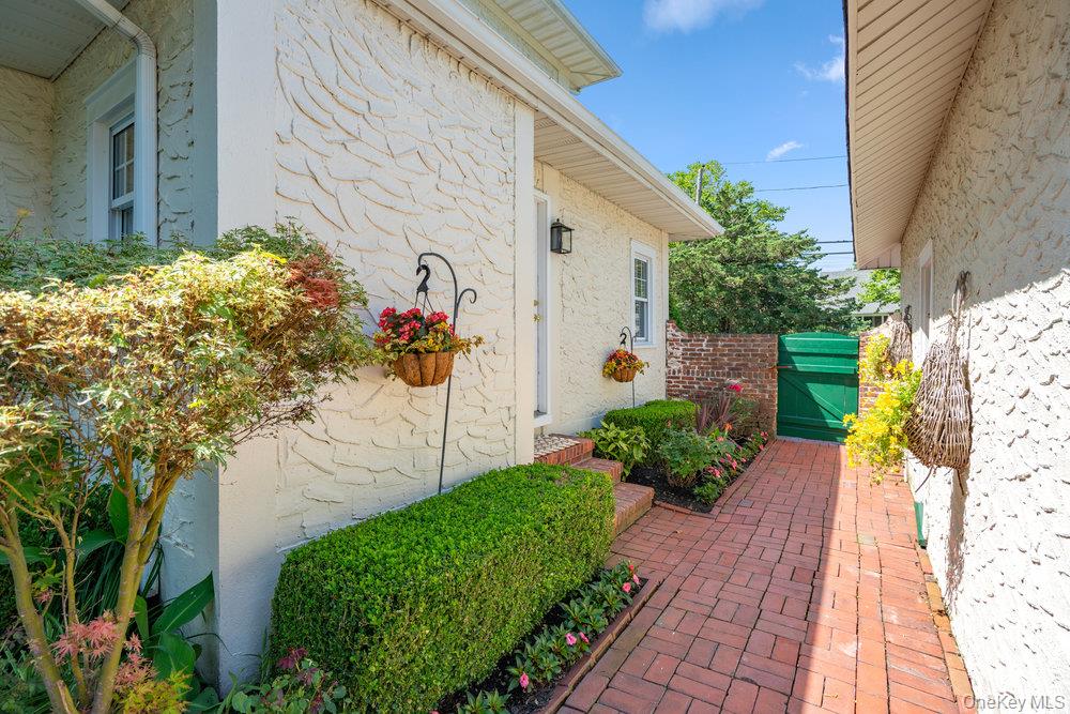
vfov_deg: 73.8
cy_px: 357
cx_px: 535
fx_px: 476
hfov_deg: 96.7
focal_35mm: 16
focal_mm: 16
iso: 125
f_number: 5.6
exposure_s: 1/200
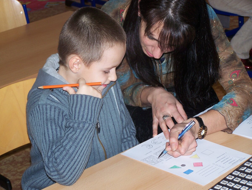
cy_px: 95
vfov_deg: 14.1
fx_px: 765
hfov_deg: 18.7
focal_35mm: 105
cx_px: 126
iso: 80
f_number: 3.2
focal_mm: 17.5
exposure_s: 1/100
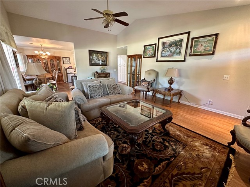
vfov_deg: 85.6
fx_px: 101
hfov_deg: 102.1
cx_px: 125
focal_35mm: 14
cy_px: 94
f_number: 2.2
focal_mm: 2.22
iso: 640
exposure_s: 1/60
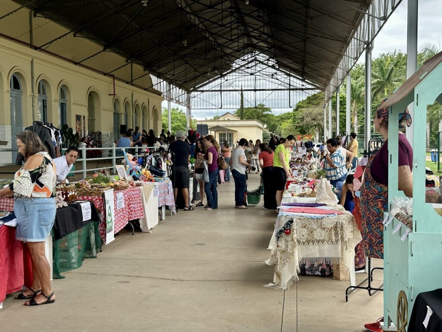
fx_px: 613
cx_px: 221
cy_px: 166
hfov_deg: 39.7
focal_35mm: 48
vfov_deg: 30.3
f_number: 1.78
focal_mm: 6.86
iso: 64
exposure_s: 1/366
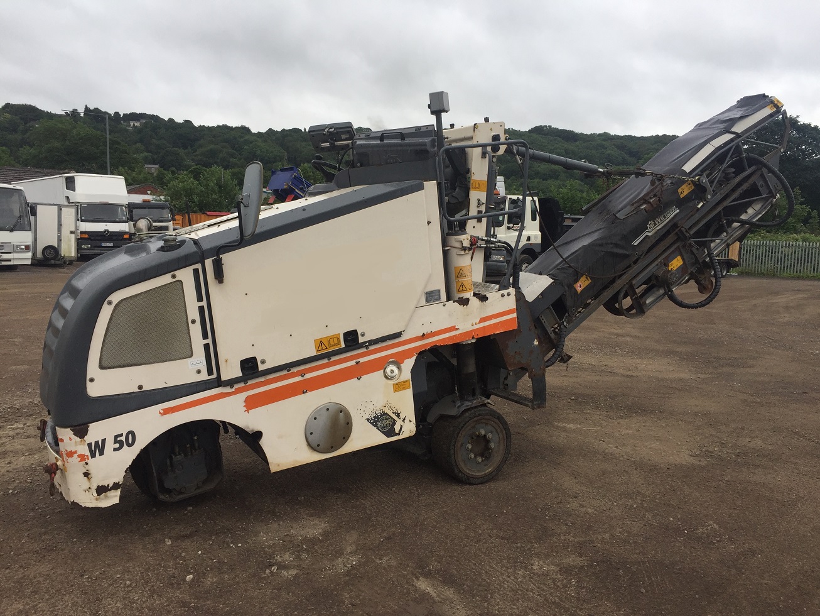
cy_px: 308
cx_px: 410
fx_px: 687
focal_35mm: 29
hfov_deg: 61.7
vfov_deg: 48.2
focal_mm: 4.15
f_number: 2.2
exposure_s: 1/573
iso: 32
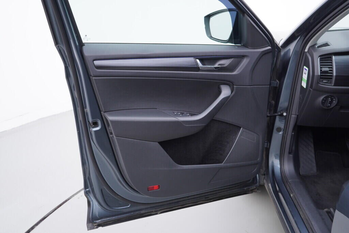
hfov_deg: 53.1
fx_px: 349
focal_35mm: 36
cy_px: 116
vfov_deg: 36.9
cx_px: 174
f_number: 3.2
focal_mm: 24
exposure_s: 1/50
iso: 125
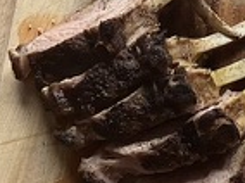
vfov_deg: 7.5
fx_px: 1328
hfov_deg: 10.5
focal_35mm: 188
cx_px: 228
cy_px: -192
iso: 100
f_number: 1.6
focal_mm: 4.2
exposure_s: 1/121
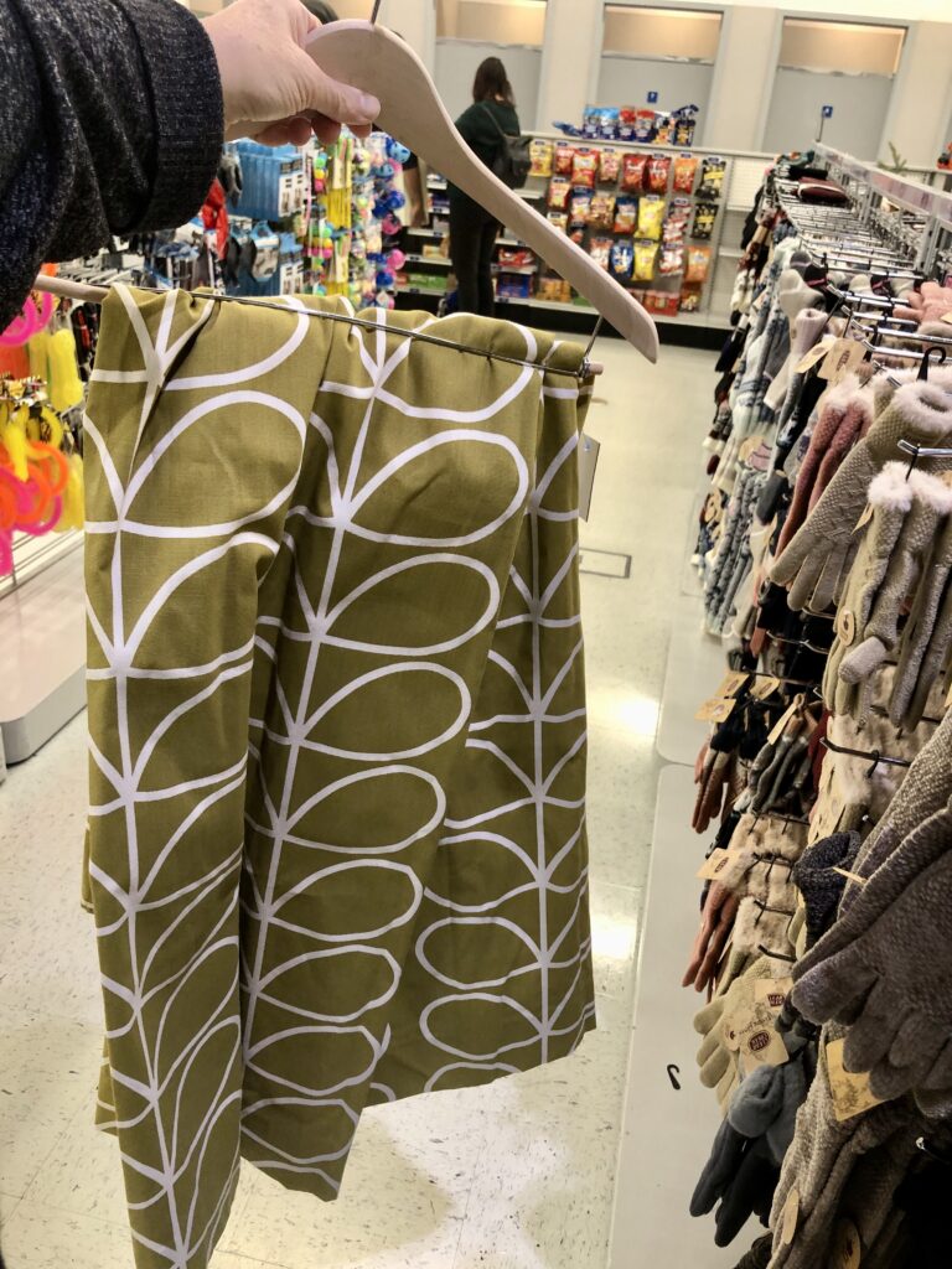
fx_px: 1027
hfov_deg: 49.7
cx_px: 476
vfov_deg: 63.4
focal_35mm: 28
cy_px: 634
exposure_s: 1/20
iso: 40
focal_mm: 3.99
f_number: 1.8
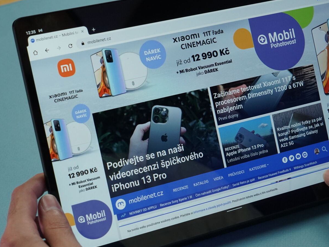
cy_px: 118
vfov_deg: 17.8
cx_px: 200
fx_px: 789
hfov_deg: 23.5
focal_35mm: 83
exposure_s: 1/160
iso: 1600
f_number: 8
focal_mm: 54
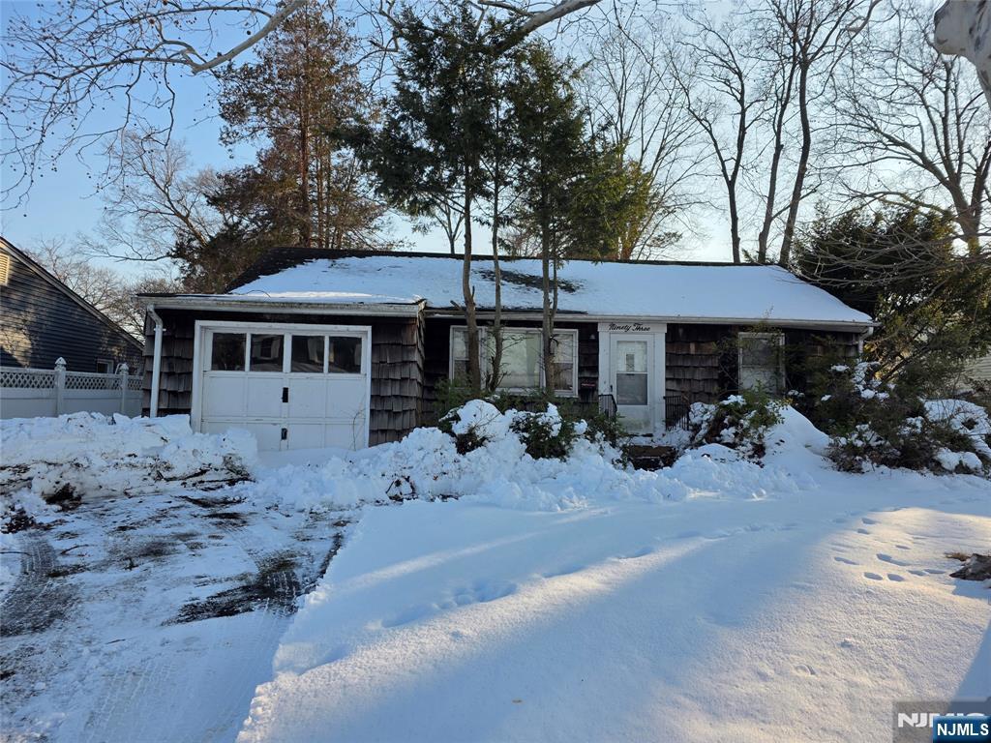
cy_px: 372
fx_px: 658
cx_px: 496
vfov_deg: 58.9
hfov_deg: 73.9
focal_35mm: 23
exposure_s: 1/3354
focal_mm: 6.3
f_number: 1.7
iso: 80
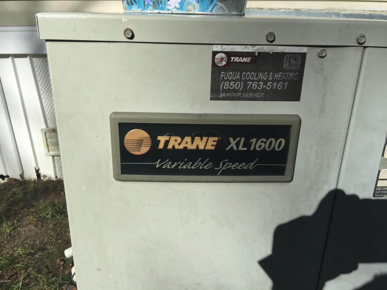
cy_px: 145
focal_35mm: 29
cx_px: 194
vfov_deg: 48.2
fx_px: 324
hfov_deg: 61.7
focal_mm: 4.15
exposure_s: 1/2475
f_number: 2.2
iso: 32
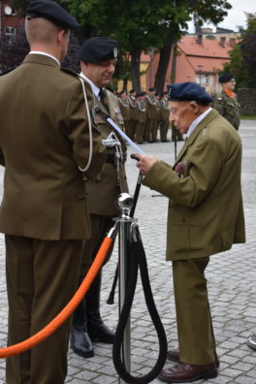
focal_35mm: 72
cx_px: 135
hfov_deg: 19.0
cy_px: 187
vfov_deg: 28.3
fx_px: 763
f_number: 8
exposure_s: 1/500
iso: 500
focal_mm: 45
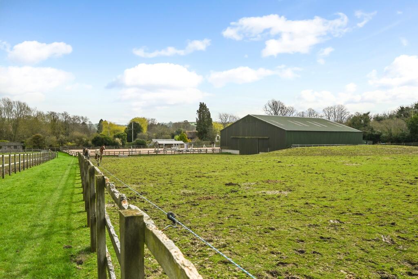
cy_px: 140
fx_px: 296
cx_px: 209
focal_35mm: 26
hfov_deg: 70.5
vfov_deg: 50.4
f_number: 9
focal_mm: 25.5
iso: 320
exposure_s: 1/2000
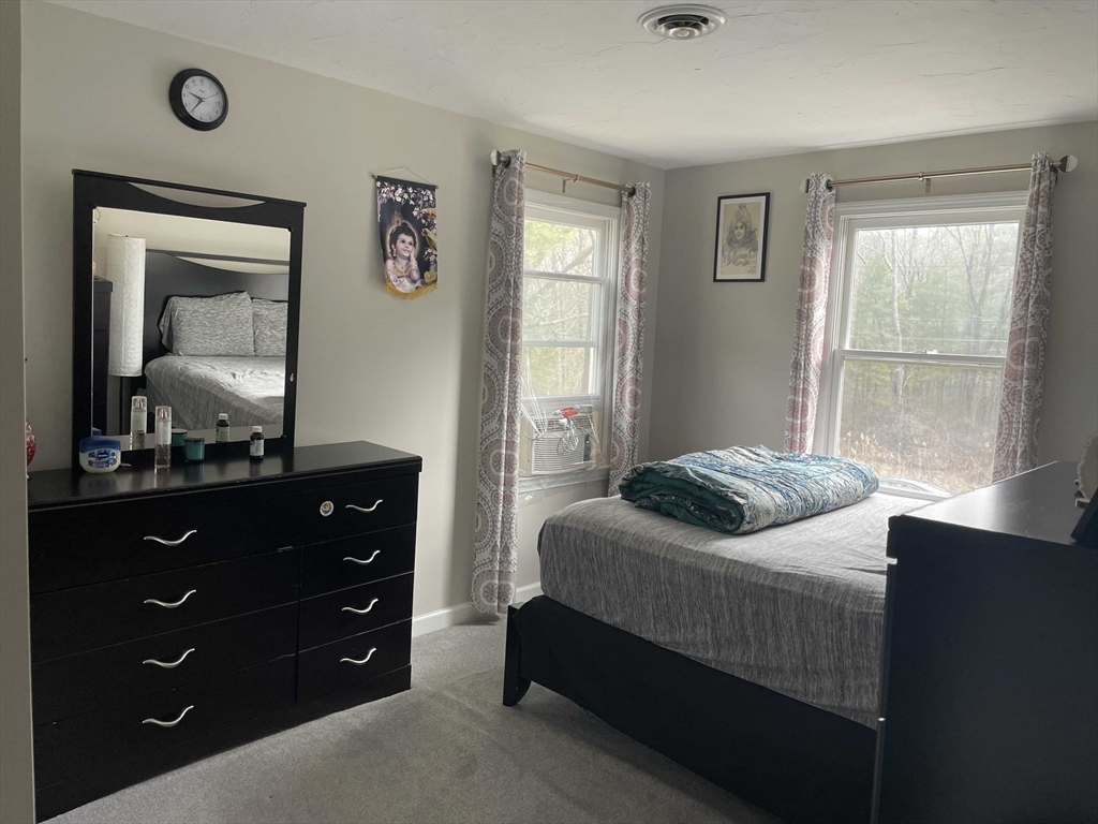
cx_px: 549
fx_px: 825
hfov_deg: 67.3
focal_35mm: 26
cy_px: 412
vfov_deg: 53.1
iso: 100
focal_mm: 4.2
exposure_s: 1/121
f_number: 1.6
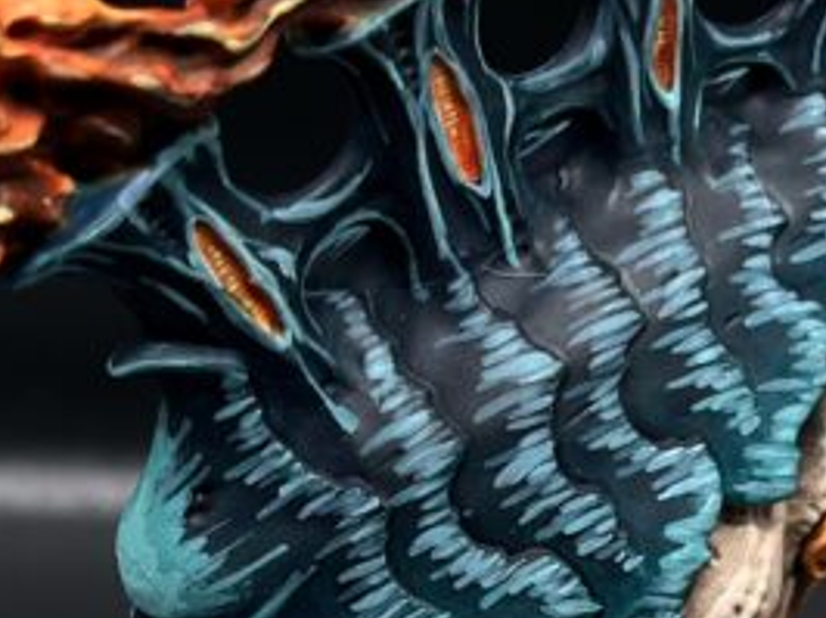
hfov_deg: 10.7
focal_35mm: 185
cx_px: 286
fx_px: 4410
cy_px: 761
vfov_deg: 7.9
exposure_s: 1/288
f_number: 1.78
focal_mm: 6.86
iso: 80
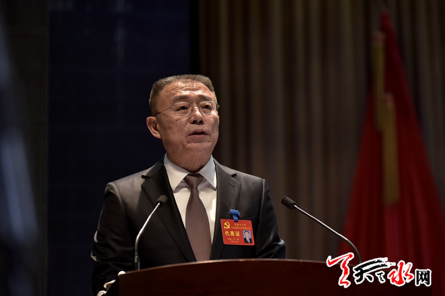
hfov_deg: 18.3
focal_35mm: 112
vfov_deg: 12.2
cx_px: 222
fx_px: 1384
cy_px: 148
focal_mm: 112
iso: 640
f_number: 4
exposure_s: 1/400
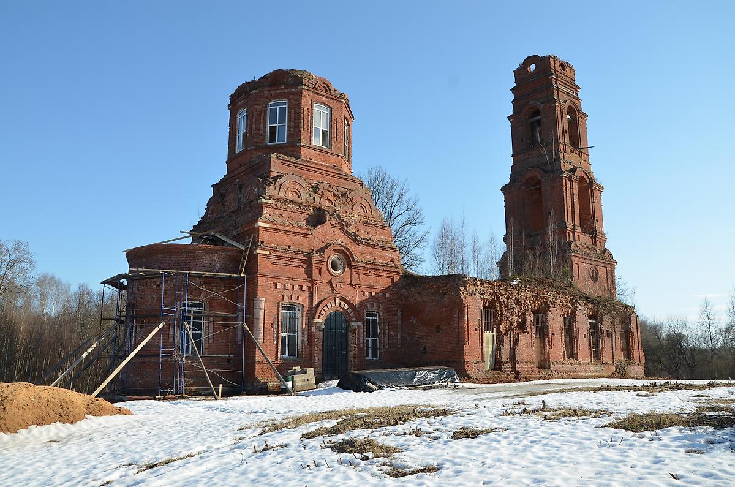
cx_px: 368
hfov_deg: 67.5
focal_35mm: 27
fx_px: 550
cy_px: 244
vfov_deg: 47.7
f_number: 8
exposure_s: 1/250
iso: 125
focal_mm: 18
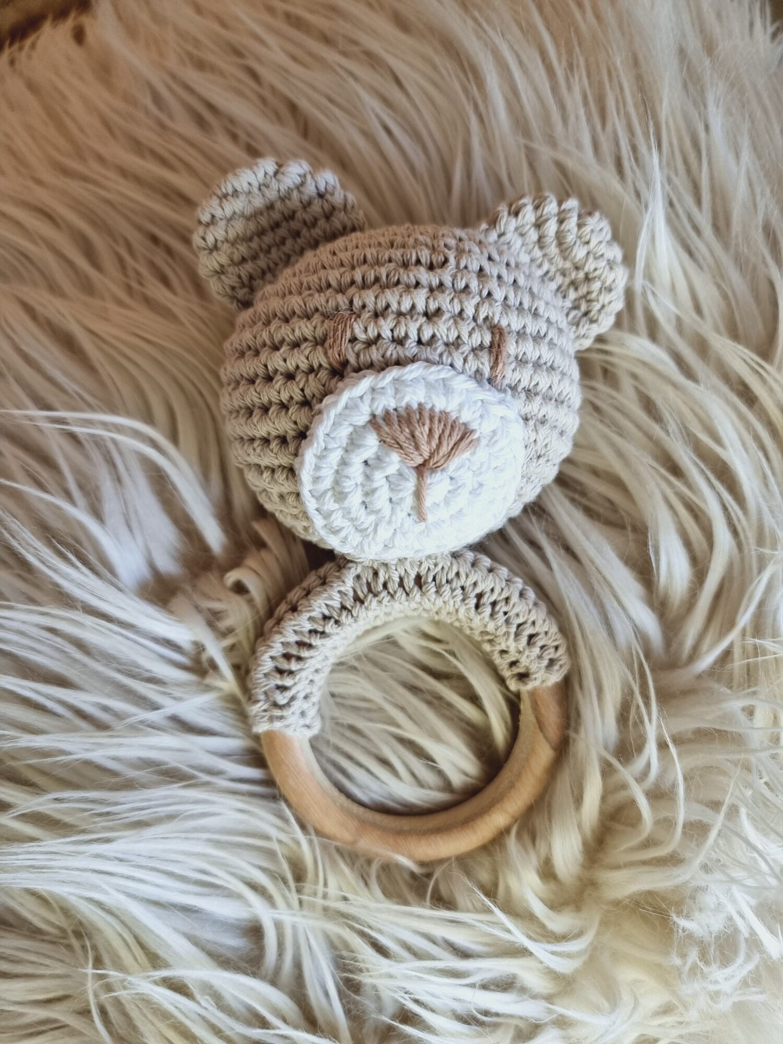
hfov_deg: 56.8
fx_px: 724
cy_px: 522
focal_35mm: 24
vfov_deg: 71.6
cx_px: 392
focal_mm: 6.7
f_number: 1.8
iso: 200
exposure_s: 1/50
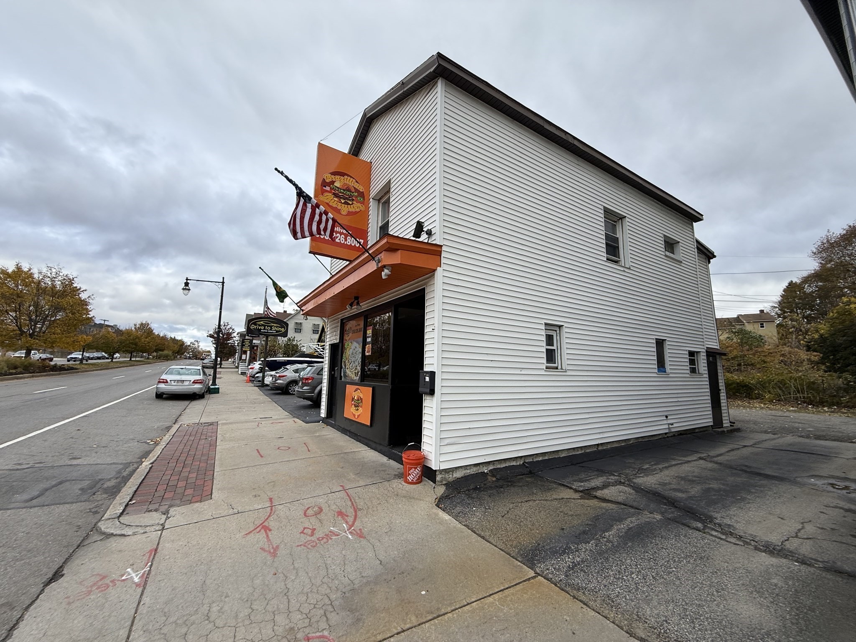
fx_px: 346
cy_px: 321
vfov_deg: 85.7
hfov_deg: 102.1
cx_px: 428
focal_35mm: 14
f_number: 2.2
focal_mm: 2.22
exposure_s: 1/419
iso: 50
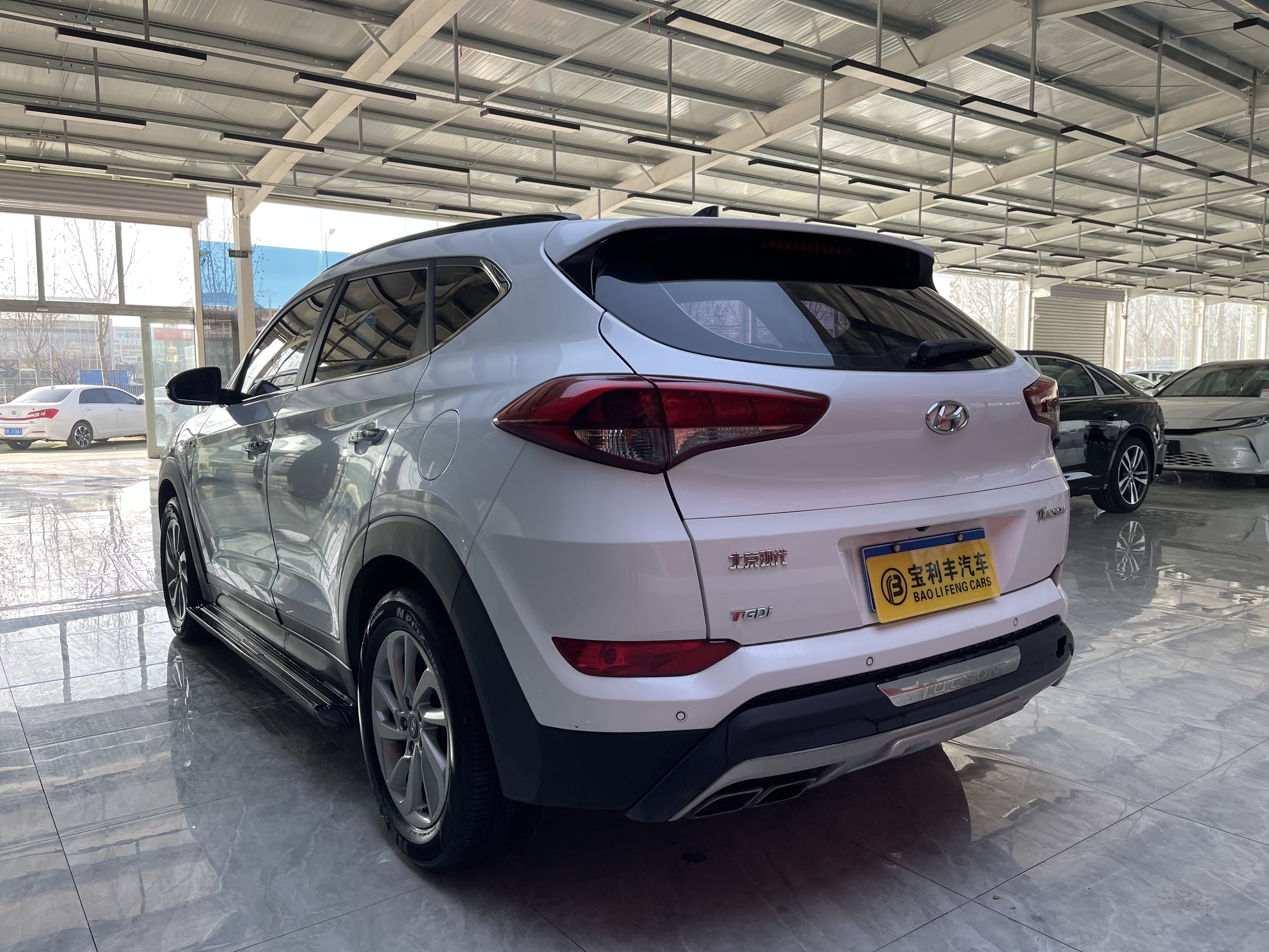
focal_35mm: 26
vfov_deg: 53.1
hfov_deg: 67.3
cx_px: 634
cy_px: 476
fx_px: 953
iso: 32
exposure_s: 1/344
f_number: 1.6
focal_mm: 5.1
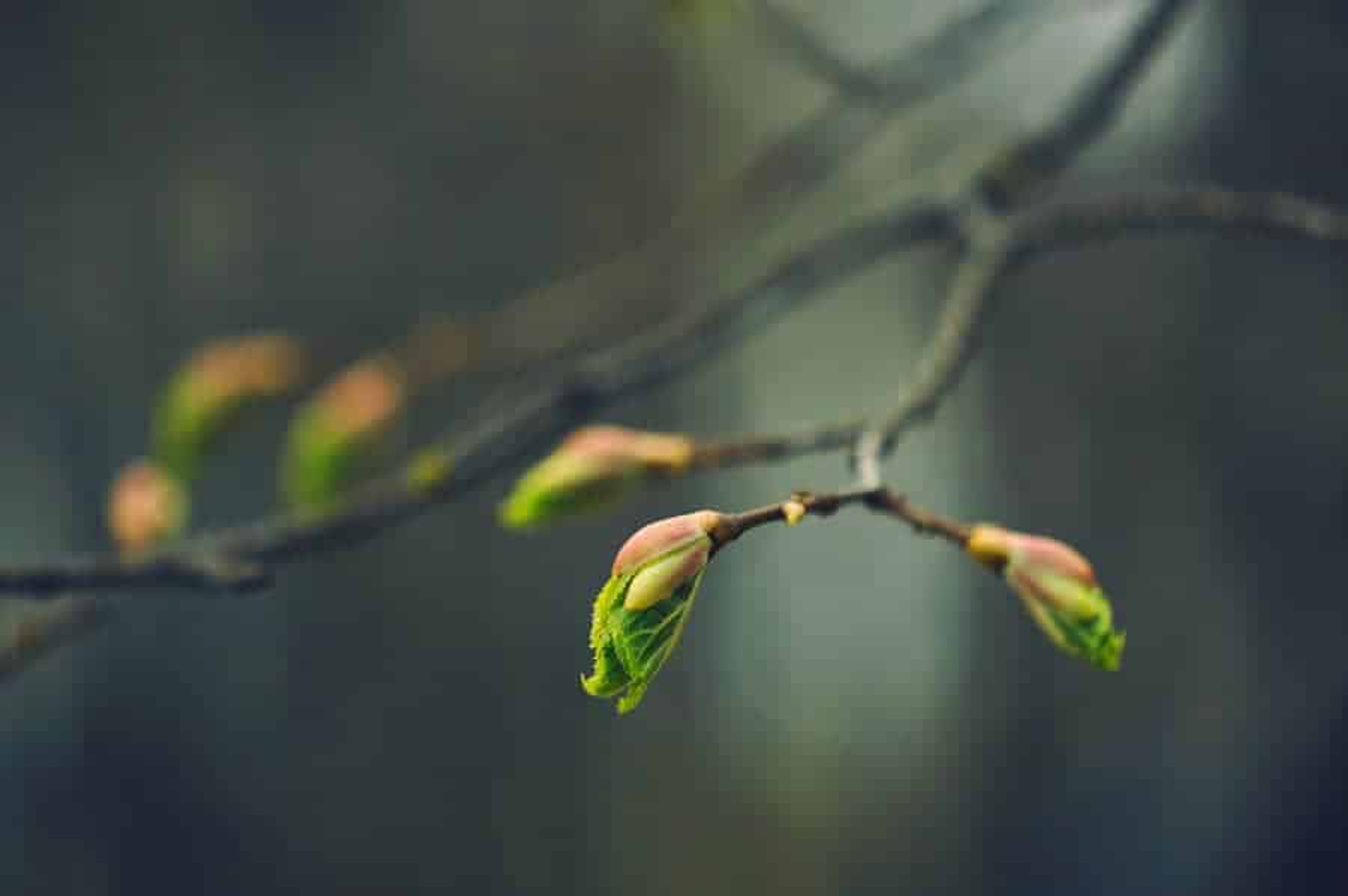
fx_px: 4769
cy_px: 448
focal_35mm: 128
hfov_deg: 16.1
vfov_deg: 10.7
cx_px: 674
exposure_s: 1/160
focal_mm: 85
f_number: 4
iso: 200
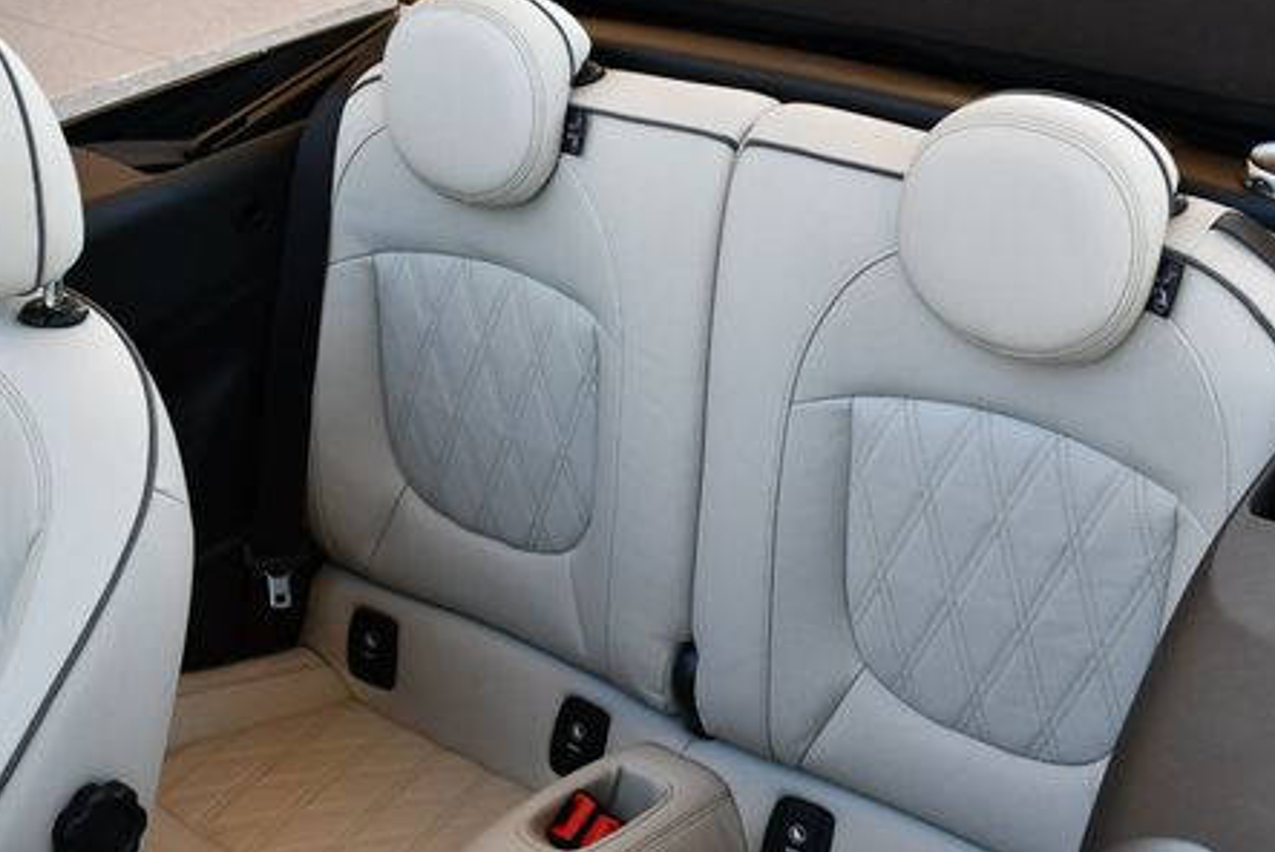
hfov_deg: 38.1
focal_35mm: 52
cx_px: 691
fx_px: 1843
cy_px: 458
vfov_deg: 26.0
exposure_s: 1/250
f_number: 4.5
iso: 400
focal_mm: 18
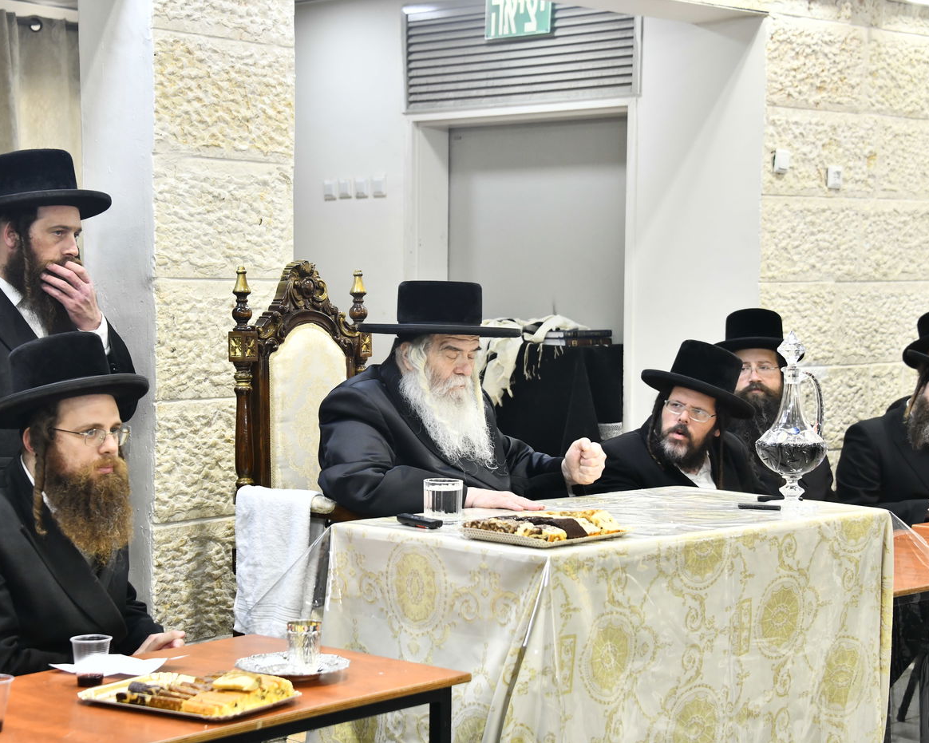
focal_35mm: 70
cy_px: 372
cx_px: 449
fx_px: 1924
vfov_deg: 21.9
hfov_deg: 27.1
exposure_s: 1/160
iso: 1000
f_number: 5.6
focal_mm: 62
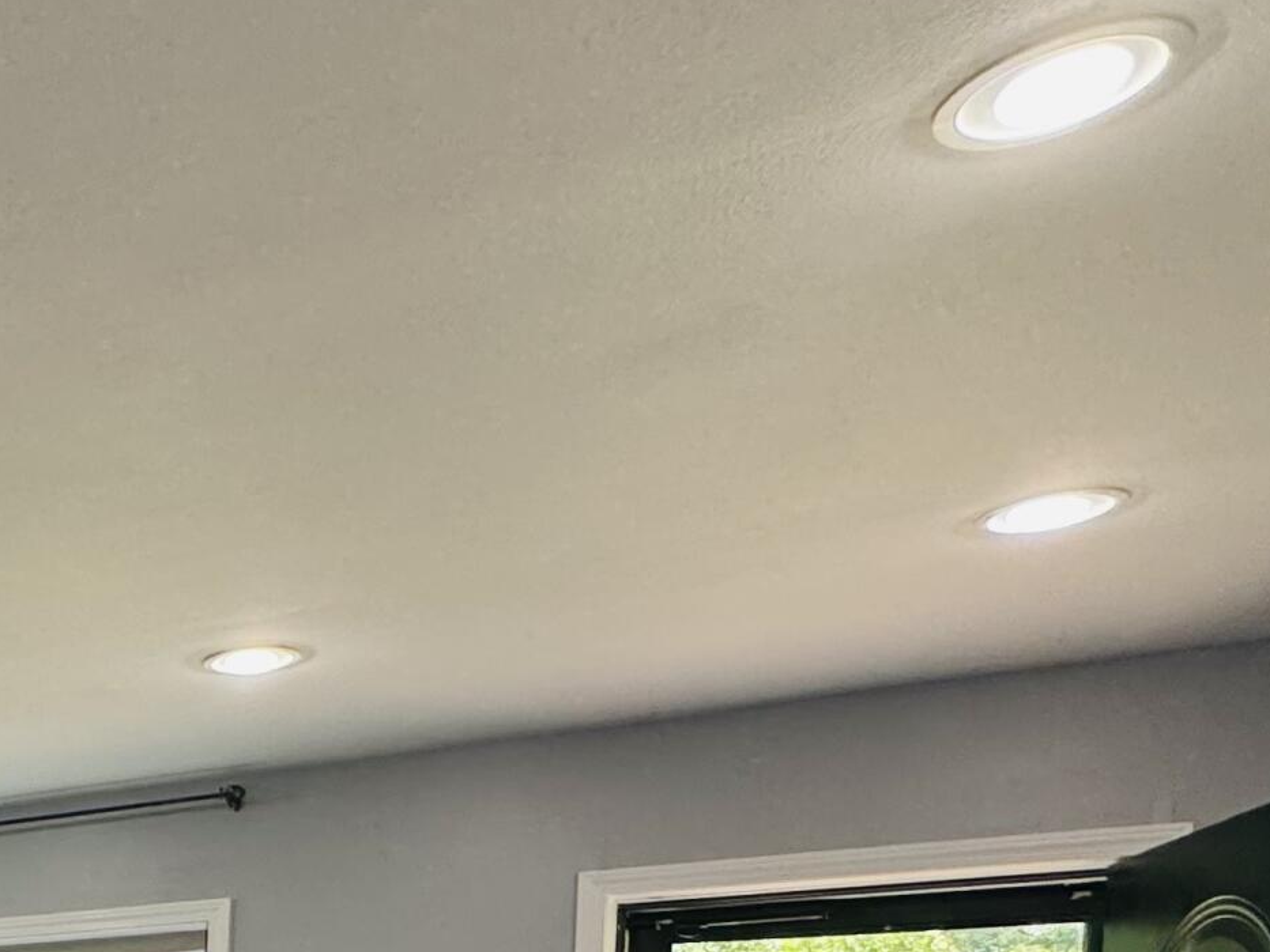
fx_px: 1651
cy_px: 1231
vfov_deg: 27.1
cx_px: -403
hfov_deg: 31.7
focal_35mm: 45
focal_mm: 2.22
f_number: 2.2
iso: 160
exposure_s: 1/120
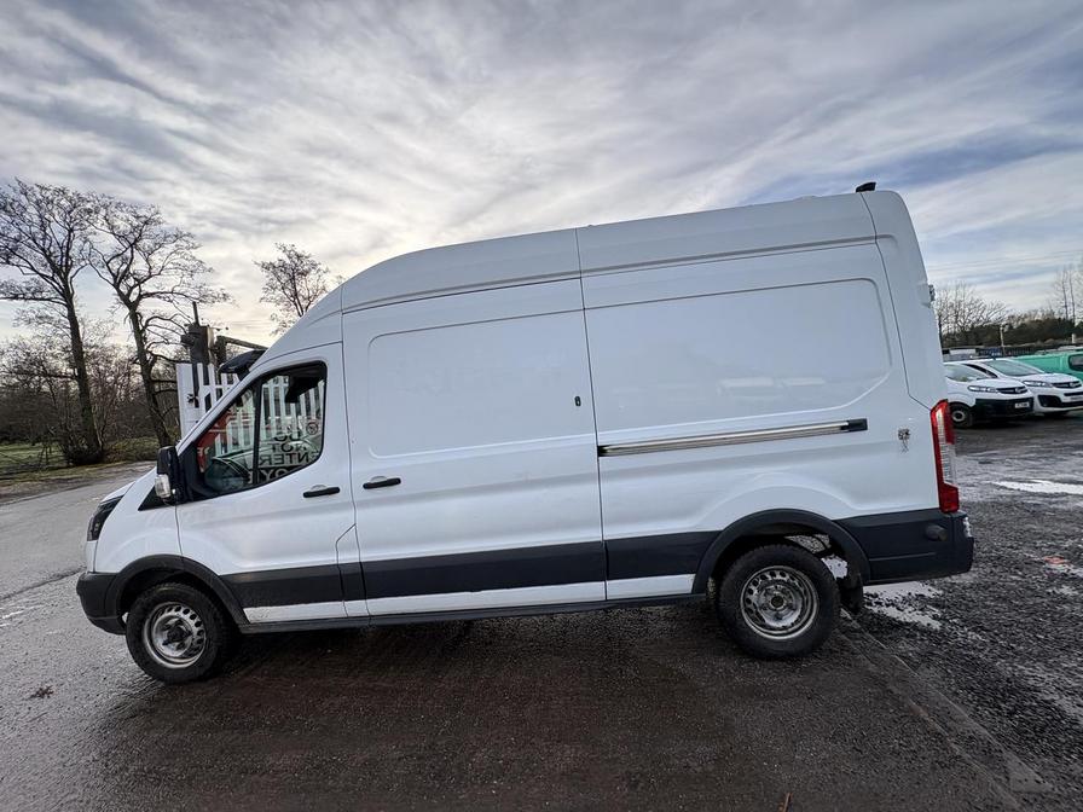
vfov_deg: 85.7
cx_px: 542
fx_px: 438
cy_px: 406
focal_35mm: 14
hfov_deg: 102.1
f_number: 2.2
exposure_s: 1/620
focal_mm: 2.22
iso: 40
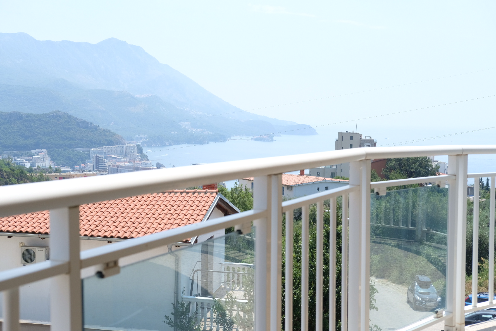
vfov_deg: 25.5
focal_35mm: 53
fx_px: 730
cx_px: 248
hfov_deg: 37.5
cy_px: 166
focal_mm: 35
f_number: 5.6
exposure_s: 1/4000
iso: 1000
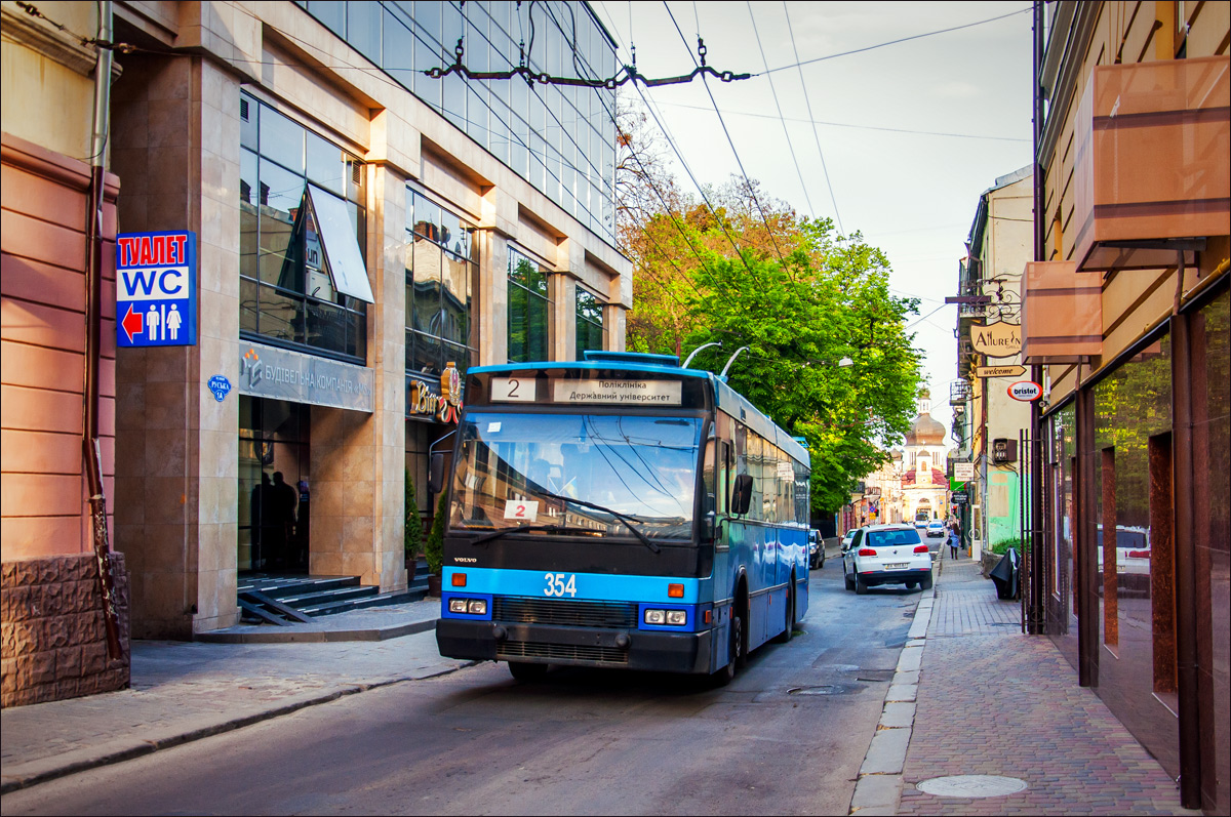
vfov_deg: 35.4
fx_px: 1281
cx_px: 616
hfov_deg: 51.3
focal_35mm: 38
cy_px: 408
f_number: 4
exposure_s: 1/250
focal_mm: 25
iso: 250
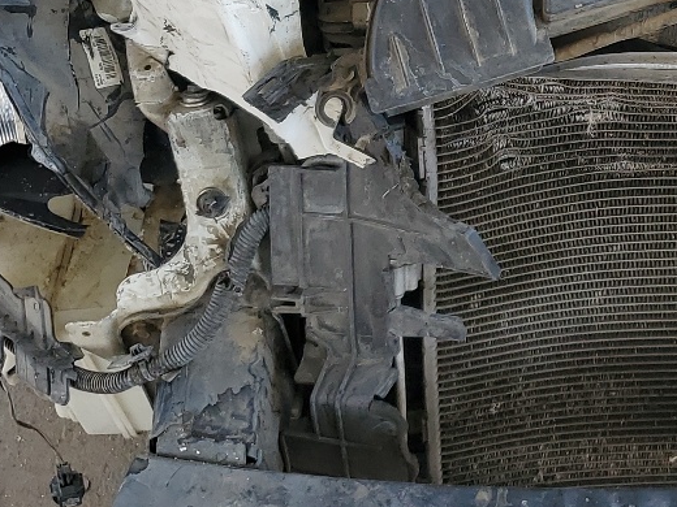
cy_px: -4
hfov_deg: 23.2
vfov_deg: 18.0
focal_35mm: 80
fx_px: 1565
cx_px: 711
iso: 50
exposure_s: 1/435
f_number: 1.5
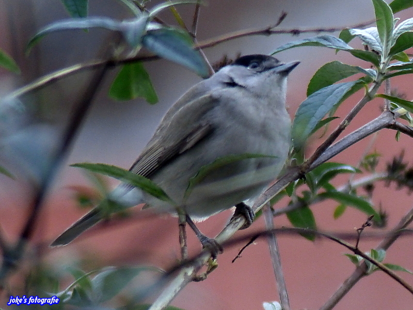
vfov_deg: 1.2
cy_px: 155
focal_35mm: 1200
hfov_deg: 1.7
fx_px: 14317
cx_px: 206
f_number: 2.8
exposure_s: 1/125
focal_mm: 108
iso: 250
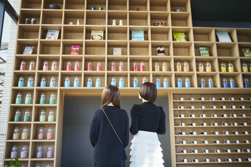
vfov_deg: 37.9
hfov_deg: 54.4
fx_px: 244
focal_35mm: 35
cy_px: 84
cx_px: 126
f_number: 2.8
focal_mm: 35
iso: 400
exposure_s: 1/250
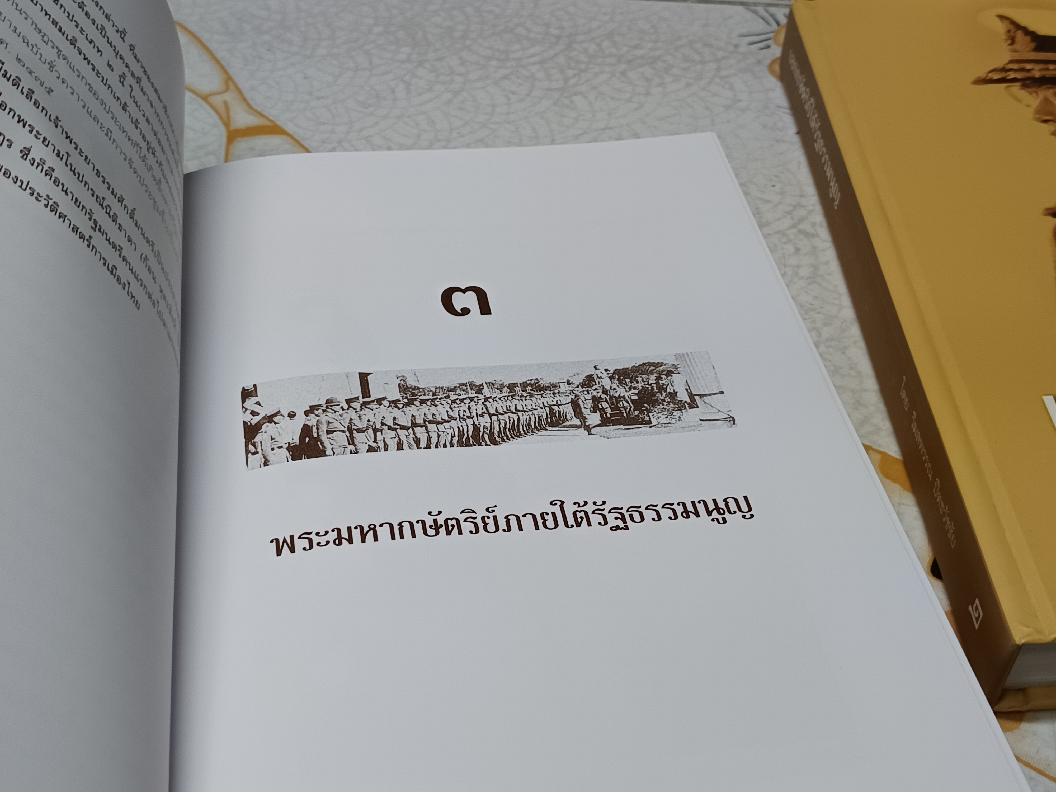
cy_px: 396
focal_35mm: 24
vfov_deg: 56.8
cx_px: 528
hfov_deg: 71.6
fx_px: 732
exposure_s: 1/50
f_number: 1.7
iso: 825
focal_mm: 5.31
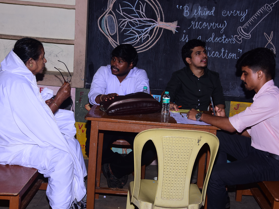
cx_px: 144
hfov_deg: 31.2
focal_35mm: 62
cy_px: 105
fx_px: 500
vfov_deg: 23.7
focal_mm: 38
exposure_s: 1/125
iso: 500
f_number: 9
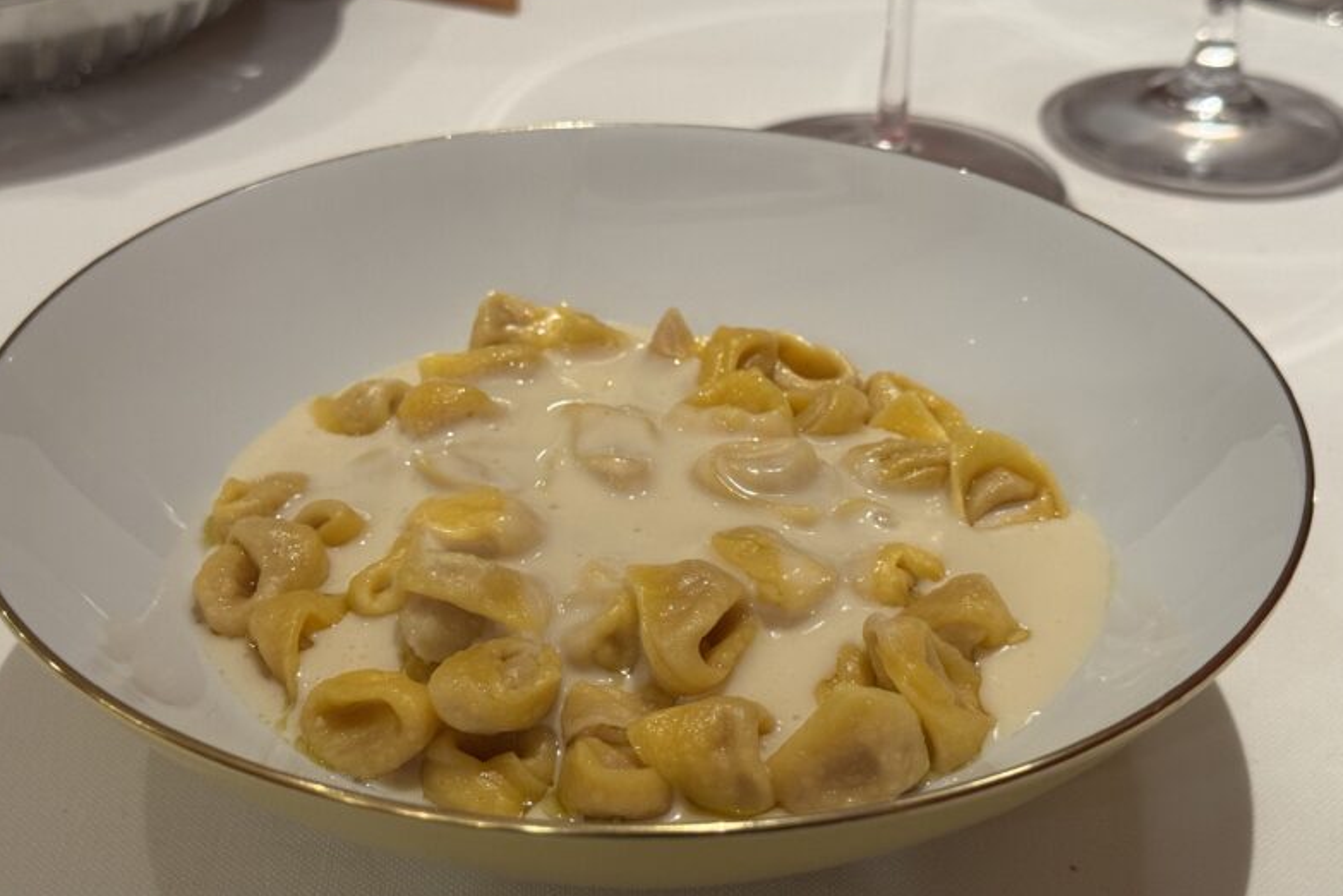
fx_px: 1902
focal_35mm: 51
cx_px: 671
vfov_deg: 26.5
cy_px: 493
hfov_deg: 38.9
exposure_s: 1/50
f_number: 1.78
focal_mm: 6.76
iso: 250
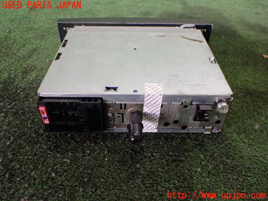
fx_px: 232
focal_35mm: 30
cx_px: 134
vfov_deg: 46.8
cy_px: 100
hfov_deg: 60.0
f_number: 2.3
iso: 800
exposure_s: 1/125
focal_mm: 5.4
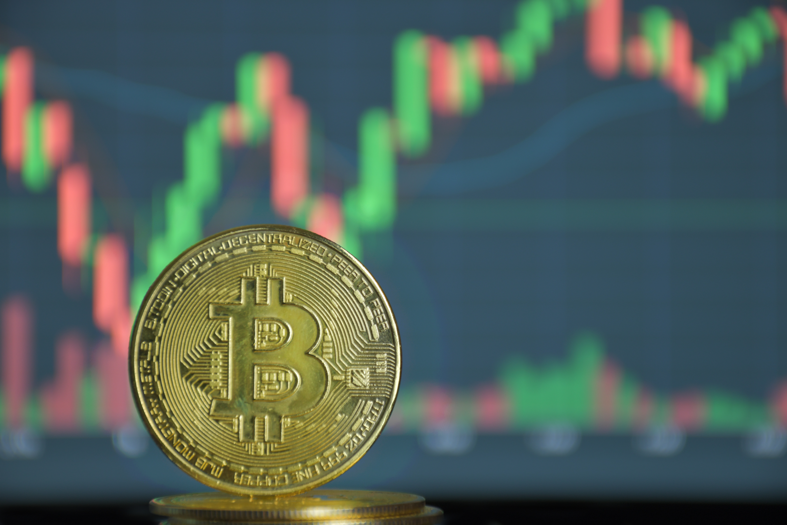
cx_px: 394
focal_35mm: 195
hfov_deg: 10.5
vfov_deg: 7.0
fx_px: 4263
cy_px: 262
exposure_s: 1/4
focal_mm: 130
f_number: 6.3
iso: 100
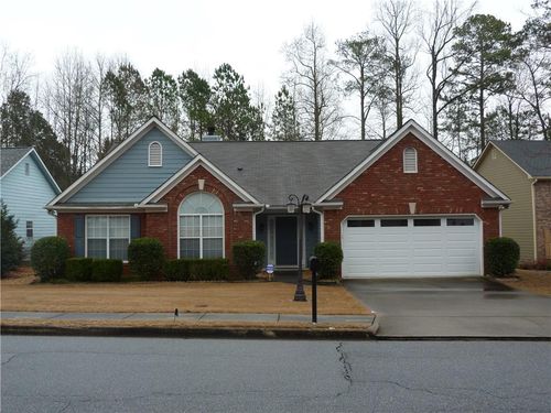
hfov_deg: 50.1
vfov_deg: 38.7
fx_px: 589
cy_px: 206
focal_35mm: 37
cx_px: 276
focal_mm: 6.7
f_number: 3.1
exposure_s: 1/100
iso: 80
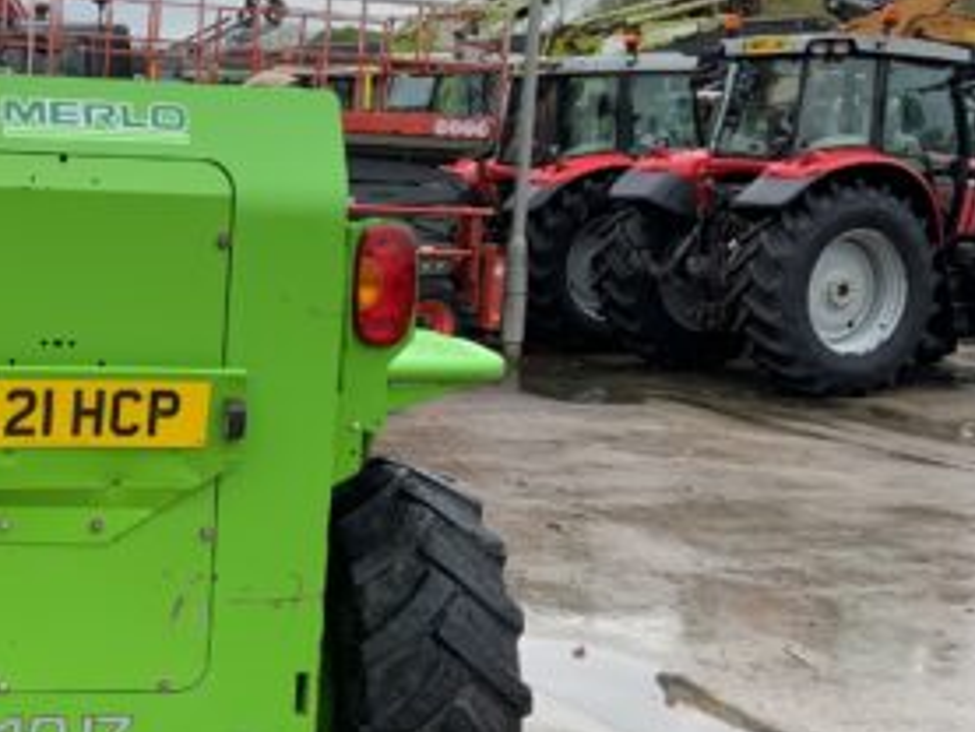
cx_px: 106
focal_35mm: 67
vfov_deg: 21.9
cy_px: 359
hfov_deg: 27.9
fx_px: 1888
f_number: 1.8
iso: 16
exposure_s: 1/439
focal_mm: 3
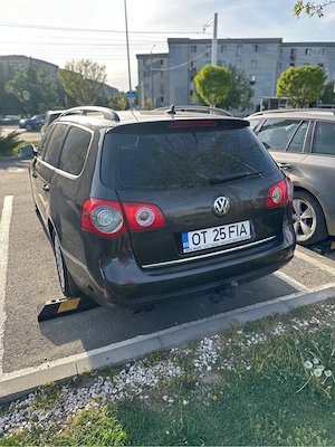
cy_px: 224
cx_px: 168
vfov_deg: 71.6
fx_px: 310
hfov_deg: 56.8
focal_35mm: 24
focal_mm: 6.86
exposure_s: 1/1029
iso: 80
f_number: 1.78
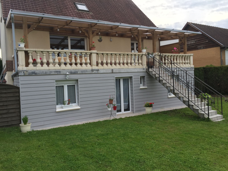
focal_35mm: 29
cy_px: 86
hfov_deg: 61.7
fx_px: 191
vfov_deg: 48.2
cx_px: 114
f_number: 2.2
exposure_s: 1/311
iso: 32
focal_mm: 4.15
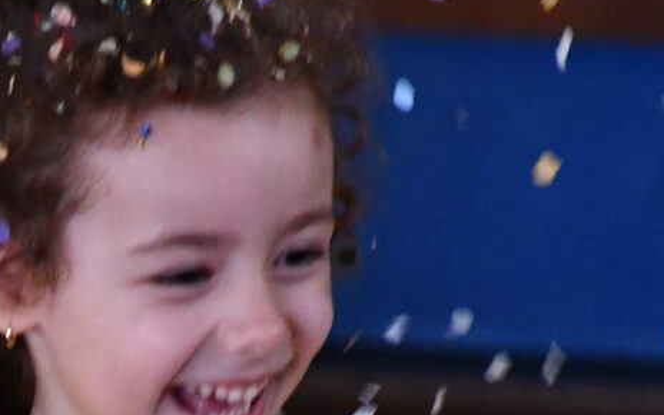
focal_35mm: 771
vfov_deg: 1.7
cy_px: 830
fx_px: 13952
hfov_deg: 2.7
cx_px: 11
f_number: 5.6
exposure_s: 1/160
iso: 3200
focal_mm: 122
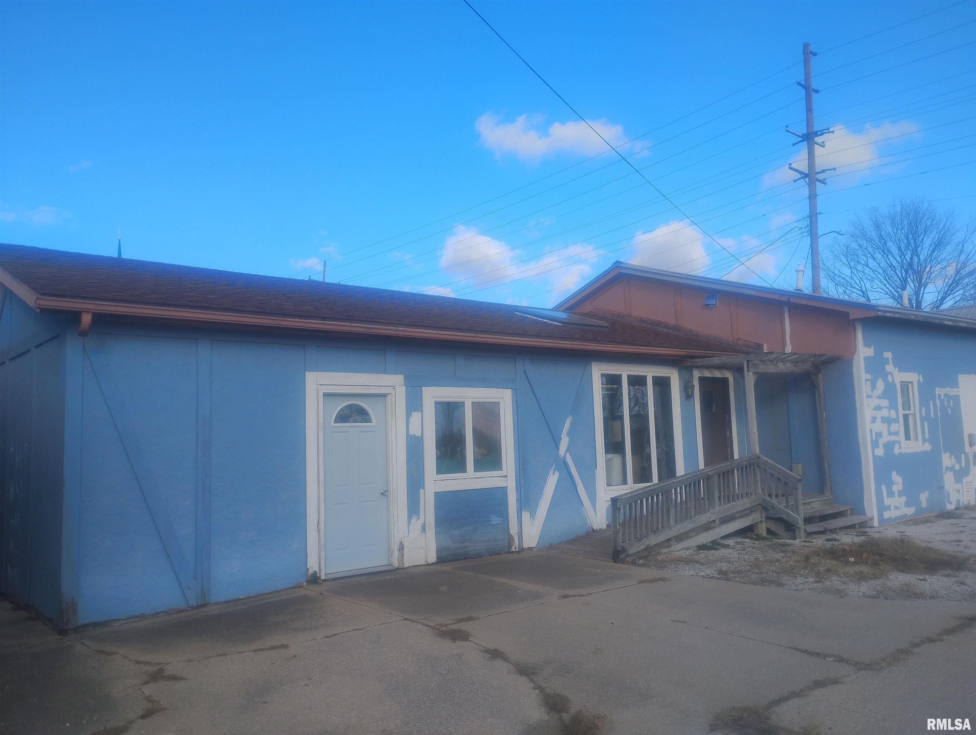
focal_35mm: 28
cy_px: 368
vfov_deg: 49.9
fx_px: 791
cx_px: 488
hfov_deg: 63.4
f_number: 1.8
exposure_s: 1/551
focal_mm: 4.26
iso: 100
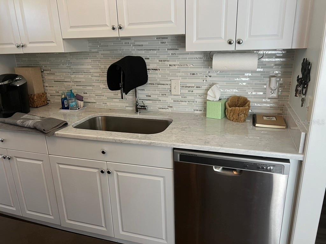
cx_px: 163
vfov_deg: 53.1
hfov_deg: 67.3
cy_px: 122
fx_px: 245
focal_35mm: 26
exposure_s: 1/94
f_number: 1.5
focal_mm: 5.7
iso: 125
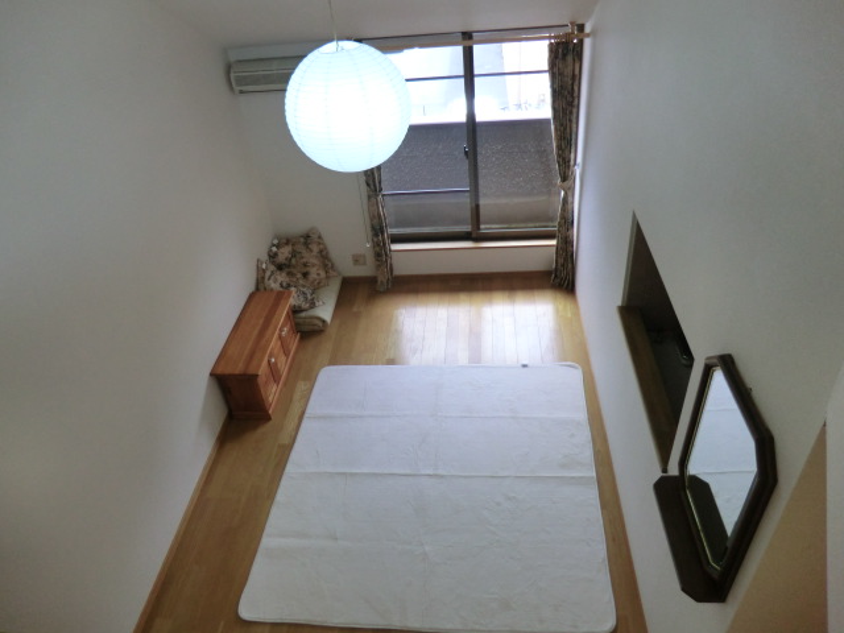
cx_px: 422
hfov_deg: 71.6
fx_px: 585
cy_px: 316
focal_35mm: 24
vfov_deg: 56.8
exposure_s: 1/60
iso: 200
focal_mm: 4.3
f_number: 3.2
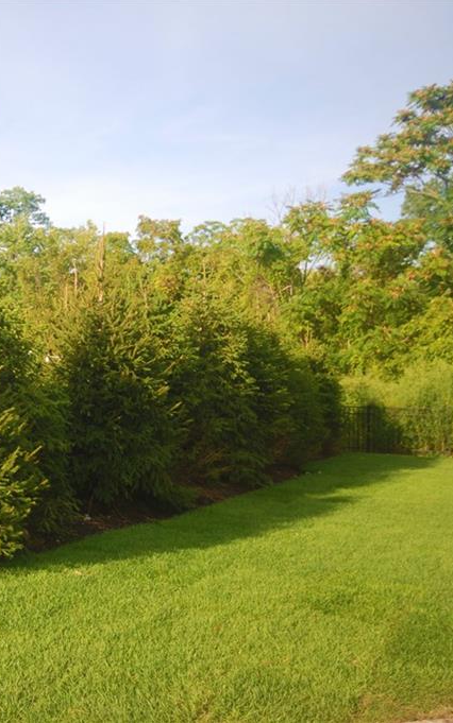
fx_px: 908
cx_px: -16
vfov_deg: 43.5
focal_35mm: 46
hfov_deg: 26.3
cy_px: 361
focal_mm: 20
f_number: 5.6
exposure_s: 1/125
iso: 110
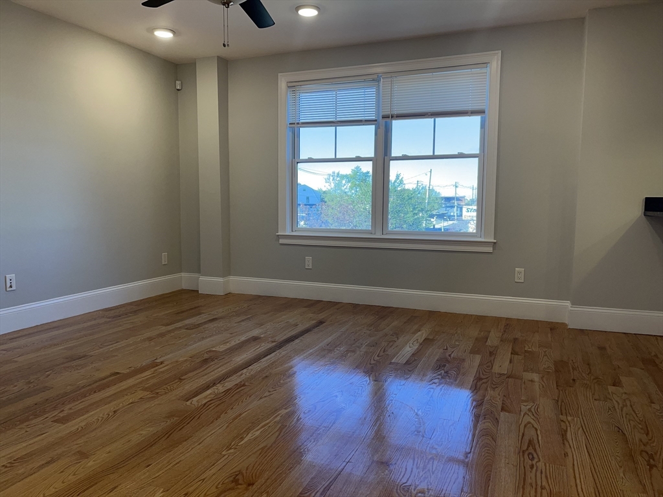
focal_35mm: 26
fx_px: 498
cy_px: 248
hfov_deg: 67.3
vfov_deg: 53.1
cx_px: 332
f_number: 1.6
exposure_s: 1/164
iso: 50
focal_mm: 5.1
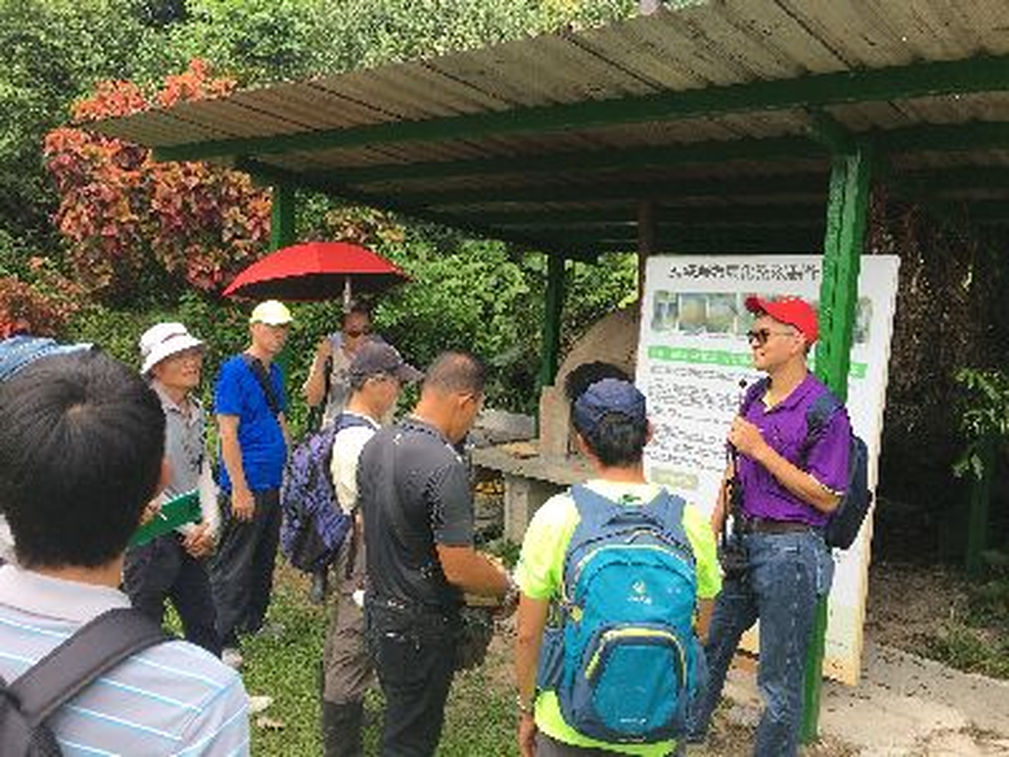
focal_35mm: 29
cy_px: 378
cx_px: 504
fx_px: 845
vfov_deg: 48.2
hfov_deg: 61.7
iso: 25
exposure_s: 1/472
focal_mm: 4.15
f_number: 2.2
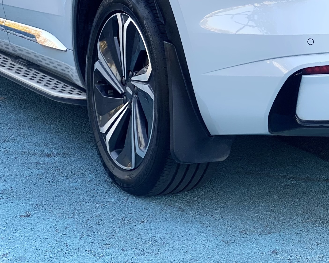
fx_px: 1421
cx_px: 285
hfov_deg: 13.1
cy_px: -41
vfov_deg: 10.4
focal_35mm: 146
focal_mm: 6
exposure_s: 1/197
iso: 20
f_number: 2
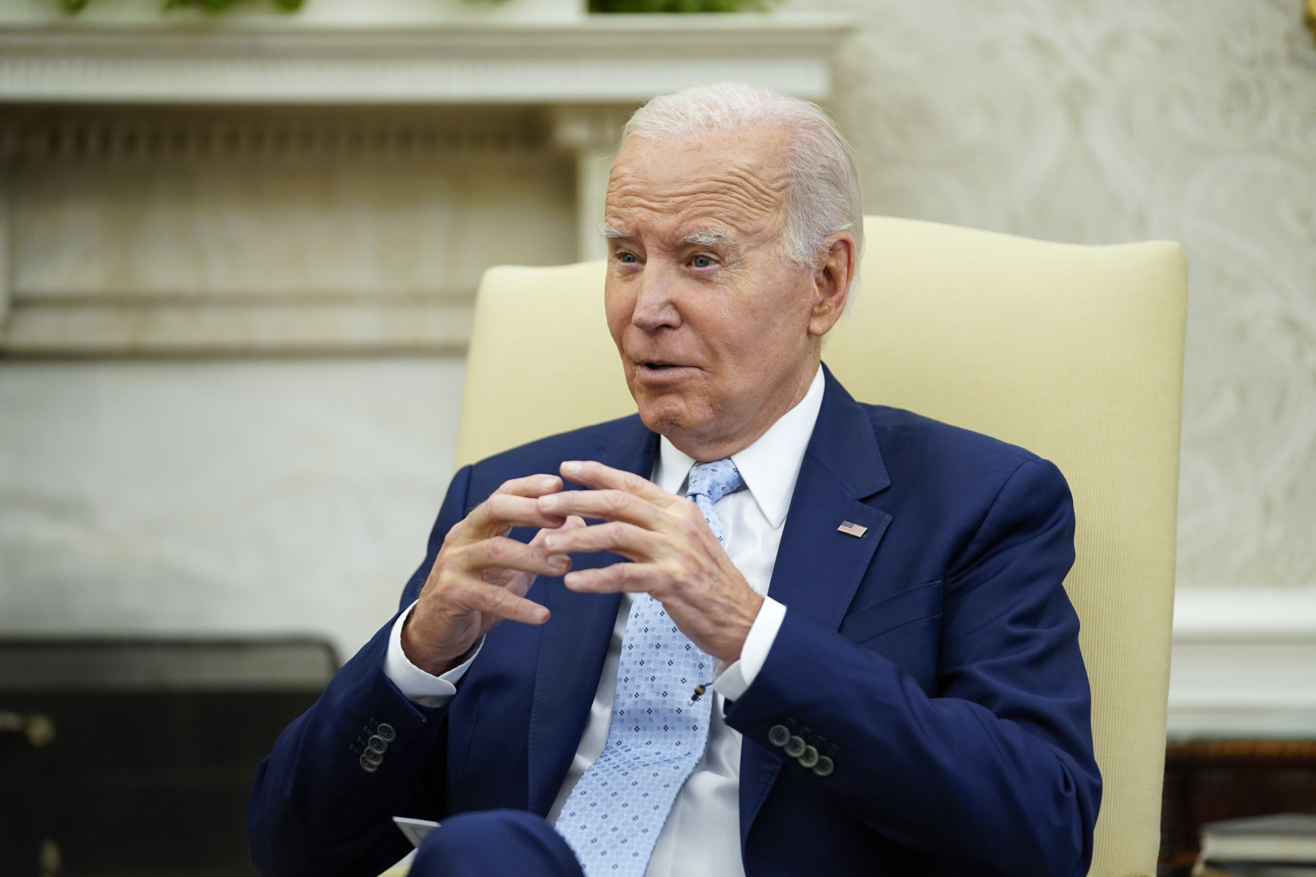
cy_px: 438
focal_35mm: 147
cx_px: 658
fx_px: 5374
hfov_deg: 14.0
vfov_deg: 9.3
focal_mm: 147
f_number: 2.8
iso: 2000
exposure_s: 1/320
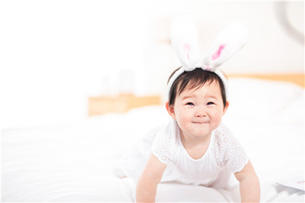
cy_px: 102
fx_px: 424
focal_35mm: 50
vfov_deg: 27.0
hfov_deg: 39.6
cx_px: 152
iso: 200
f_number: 1.4
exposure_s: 1/1250
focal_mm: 50
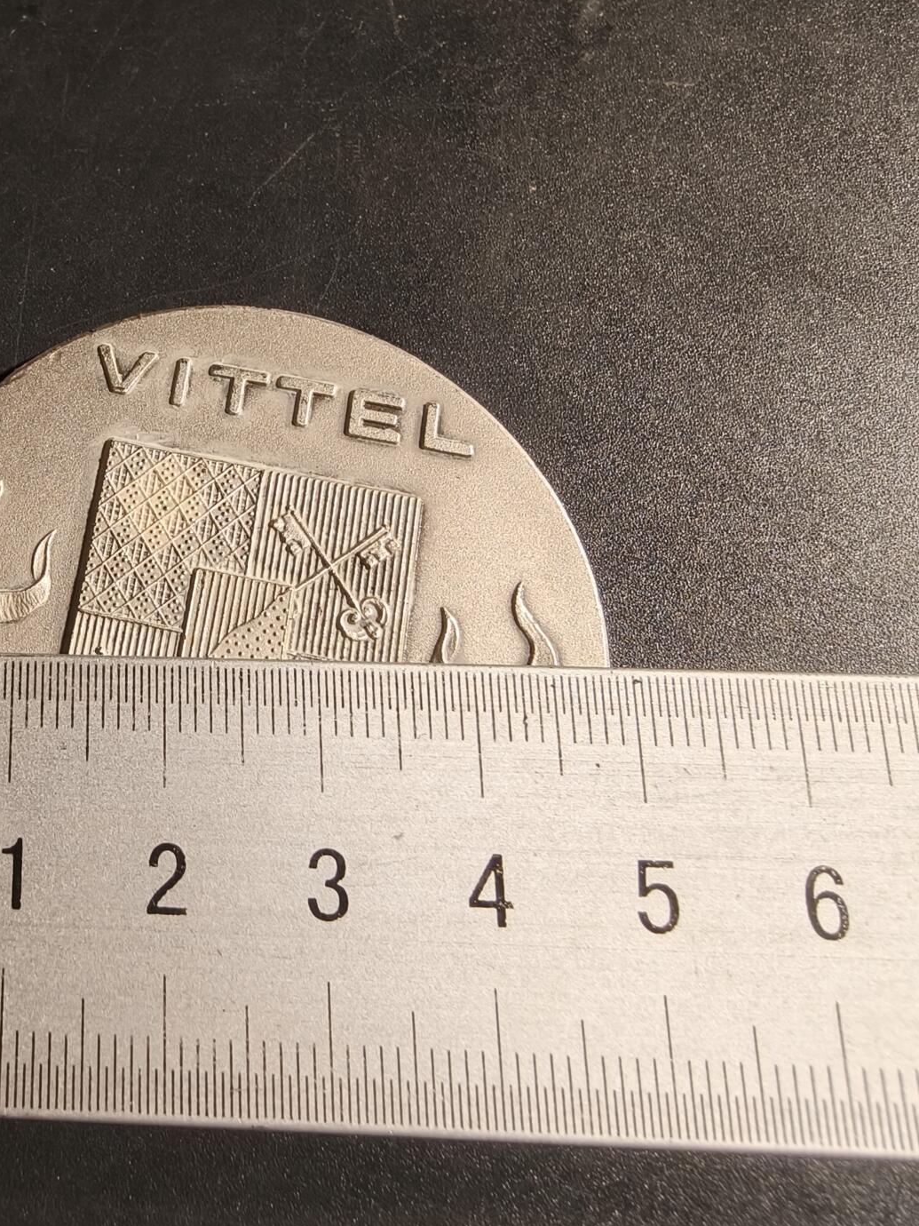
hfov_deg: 46.2
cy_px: 778
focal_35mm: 30
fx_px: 1062
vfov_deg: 59.1
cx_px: 325
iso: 100
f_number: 2
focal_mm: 2.32
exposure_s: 1/100
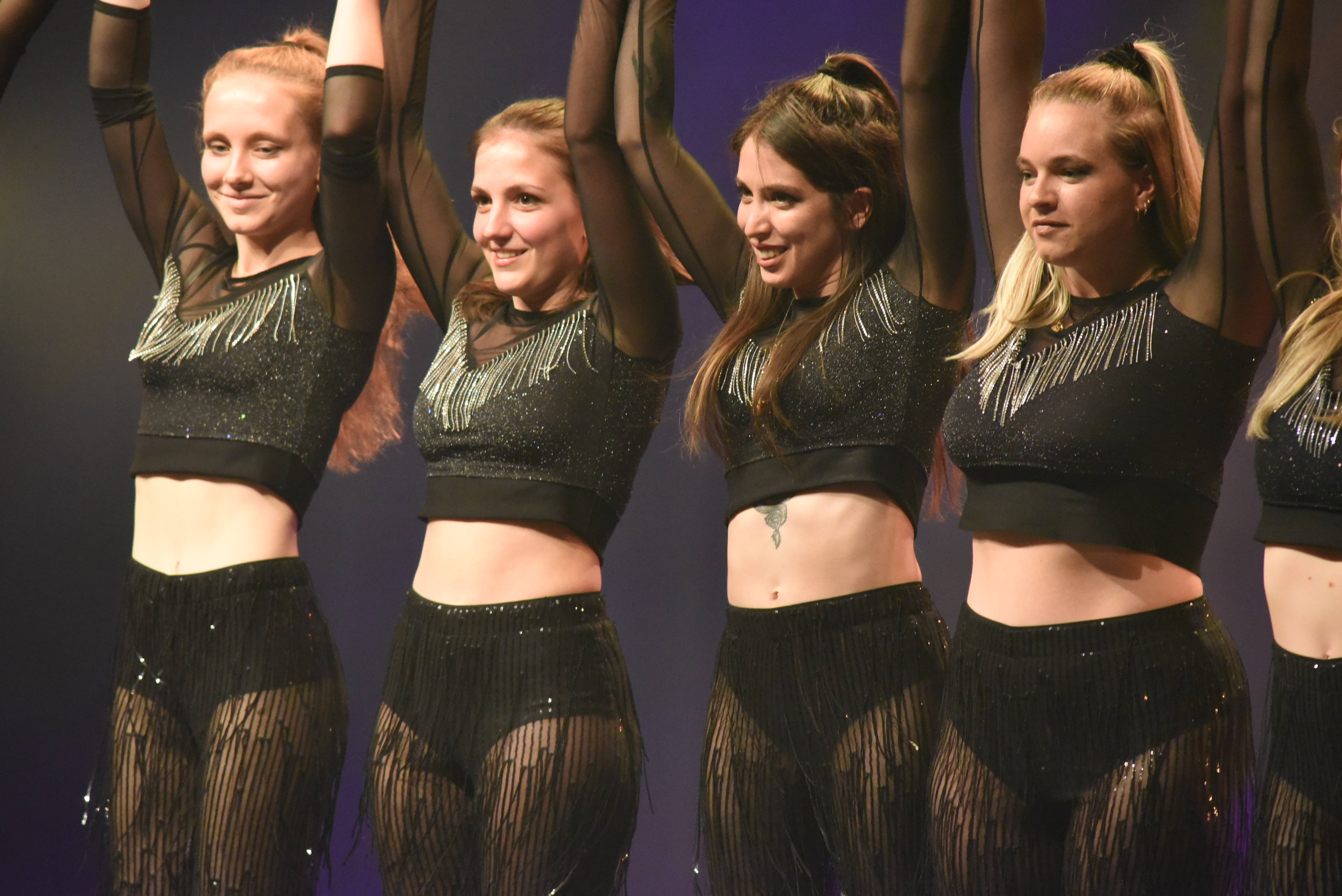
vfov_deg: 4.6
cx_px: 671
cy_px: 448
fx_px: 11187
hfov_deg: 6.9
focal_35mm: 300
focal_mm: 300
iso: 10000
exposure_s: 1/320
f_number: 6.3
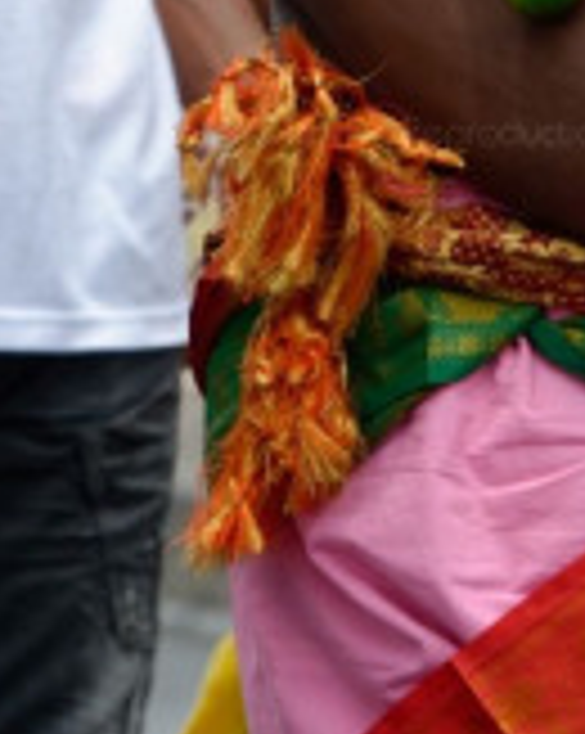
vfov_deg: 2.5
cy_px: -545
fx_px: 16826
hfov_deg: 2.0
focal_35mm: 776
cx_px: 632
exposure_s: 1/400
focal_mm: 150
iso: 200
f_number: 6.3
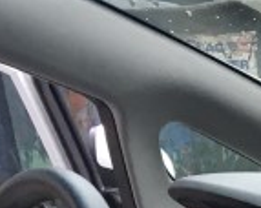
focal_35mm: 203
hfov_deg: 8.8
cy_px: 547
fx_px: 1566
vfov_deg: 7.0
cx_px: 568
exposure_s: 1/30
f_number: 2.2
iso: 32
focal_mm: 4.15
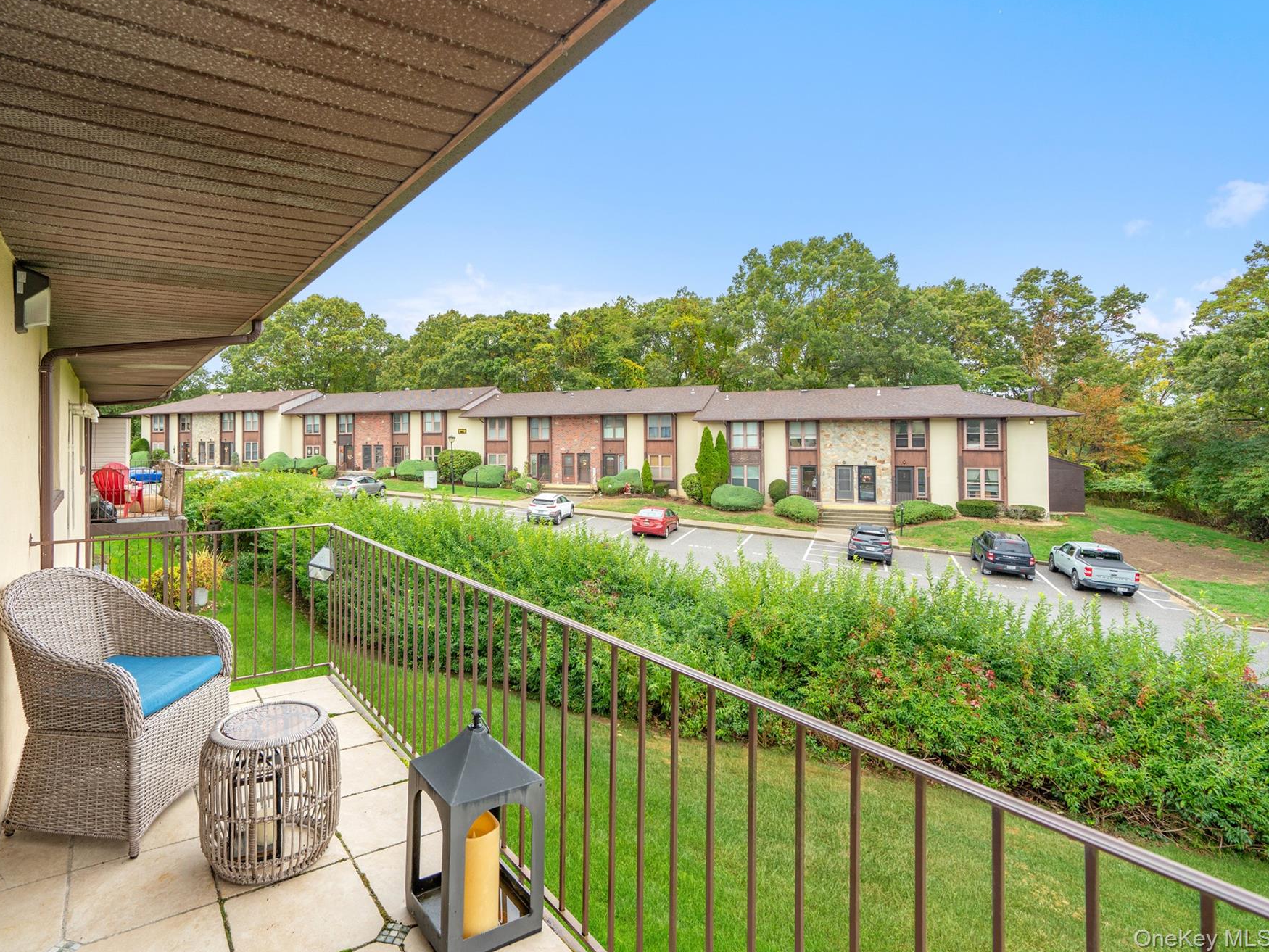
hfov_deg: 87.1
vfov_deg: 71.6
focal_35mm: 18
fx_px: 660
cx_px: 539
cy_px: 461
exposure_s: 1/200
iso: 320
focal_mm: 16
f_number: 5.6
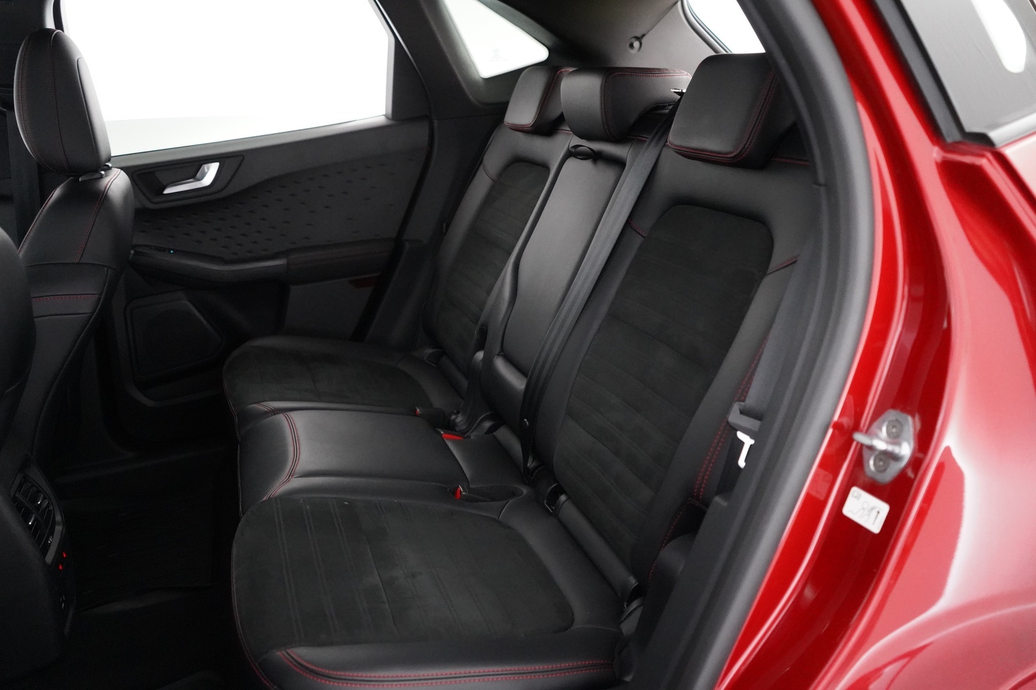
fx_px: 806
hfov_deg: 65.5
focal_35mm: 28
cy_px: 345
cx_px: 518
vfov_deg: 46.4
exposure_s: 1/80
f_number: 3.5
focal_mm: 28
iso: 12800
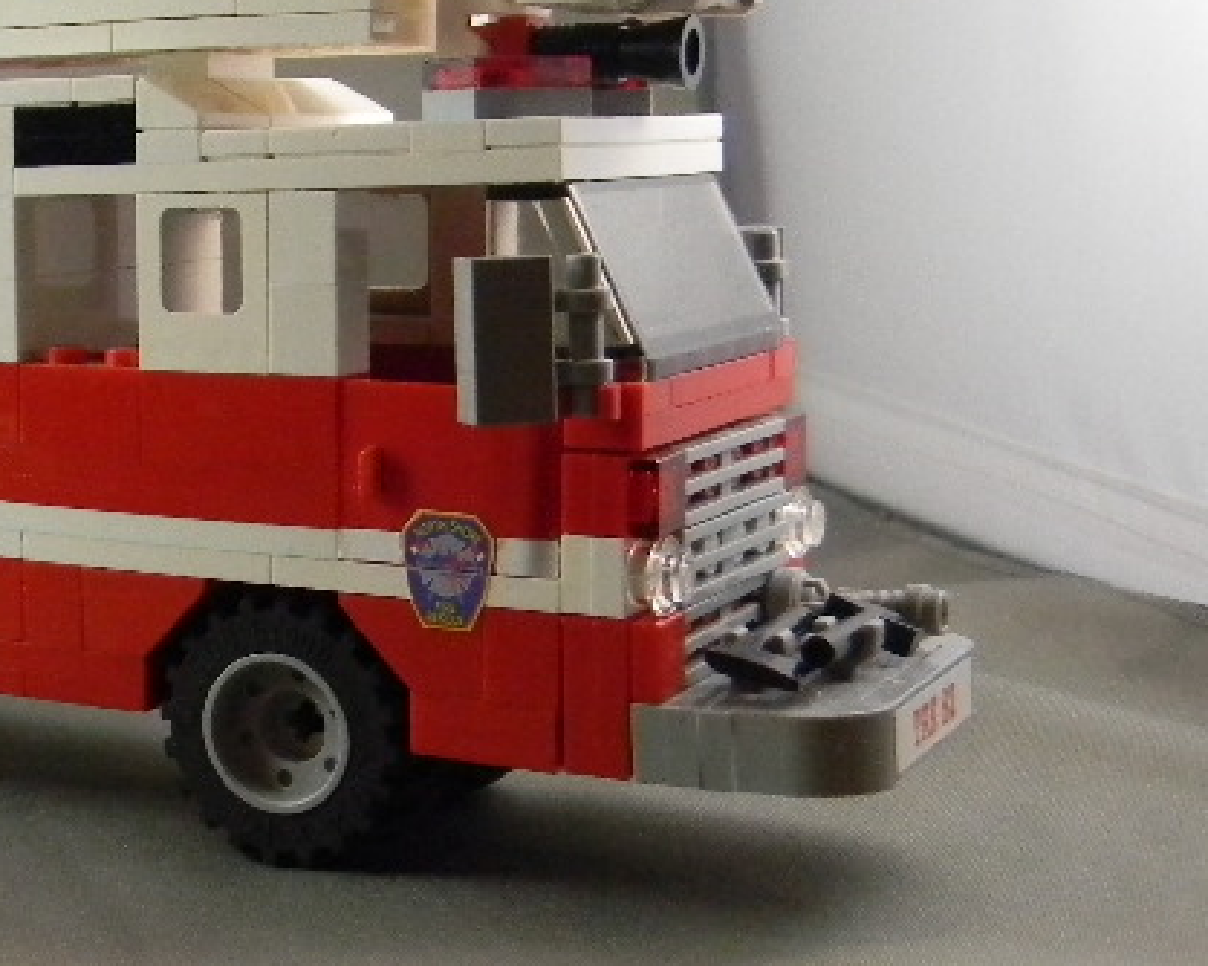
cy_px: 443
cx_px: -78
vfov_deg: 22.8
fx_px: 2394
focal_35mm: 67
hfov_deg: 26.4
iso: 400
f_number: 3.5
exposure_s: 1/62.4
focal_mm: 5
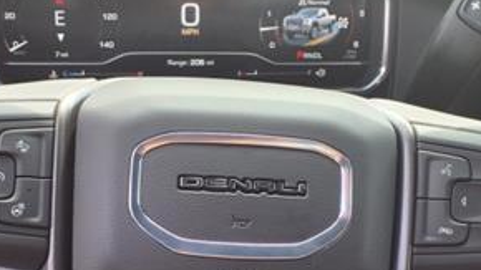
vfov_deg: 18.5
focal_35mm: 65
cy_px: 176
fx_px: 829
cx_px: 231
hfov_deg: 32.4
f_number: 1.9
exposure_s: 1/120
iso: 40
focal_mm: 3.58
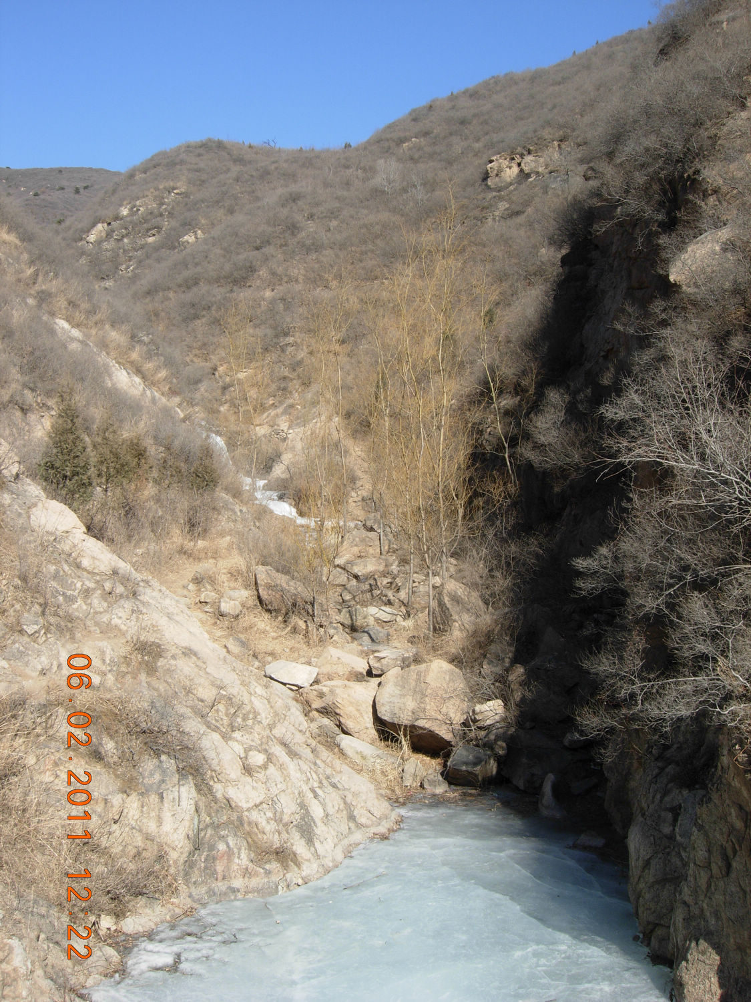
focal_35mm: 36
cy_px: 501
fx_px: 1041
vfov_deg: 51.4
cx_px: 376
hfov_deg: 39.7
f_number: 6.1
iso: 50
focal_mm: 7.5
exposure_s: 1/242
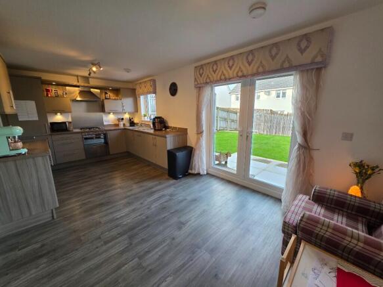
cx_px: 192
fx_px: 144
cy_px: 144
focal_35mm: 13
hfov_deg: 106.2
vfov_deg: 89.9
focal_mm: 2.2
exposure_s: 1/100
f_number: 1.9
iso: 100
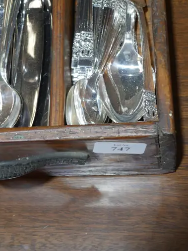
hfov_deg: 14.2
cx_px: 10
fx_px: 746
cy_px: 45
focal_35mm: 103
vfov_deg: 18.9
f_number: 5.3
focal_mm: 25
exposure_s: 1/60
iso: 500
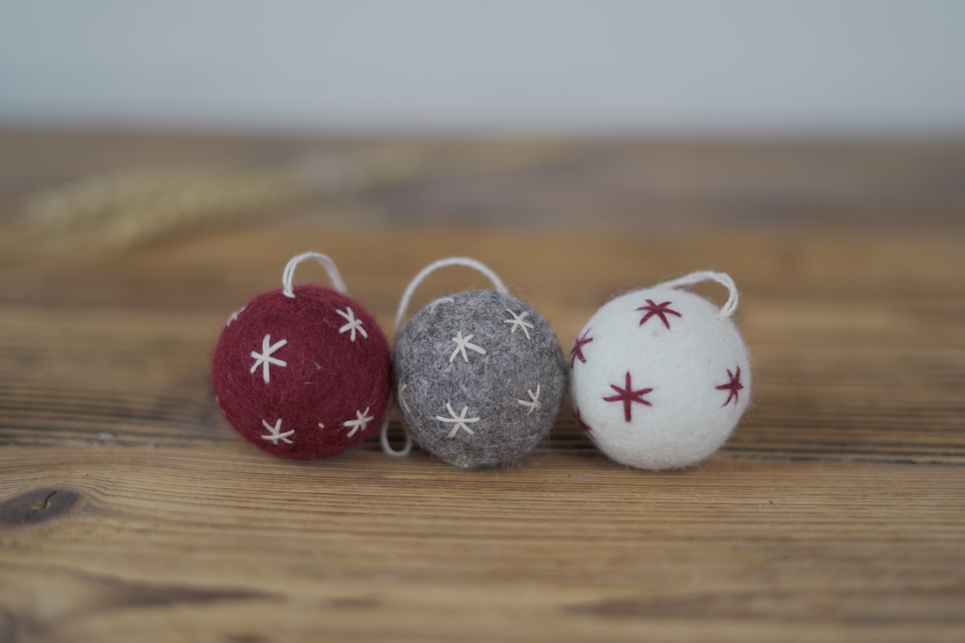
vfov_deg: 27.0
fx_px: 1340
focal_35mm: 50
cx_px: 482
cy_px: 322
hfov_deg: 39.6
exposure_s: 1/160
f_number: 1.8
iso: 200
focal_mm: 50
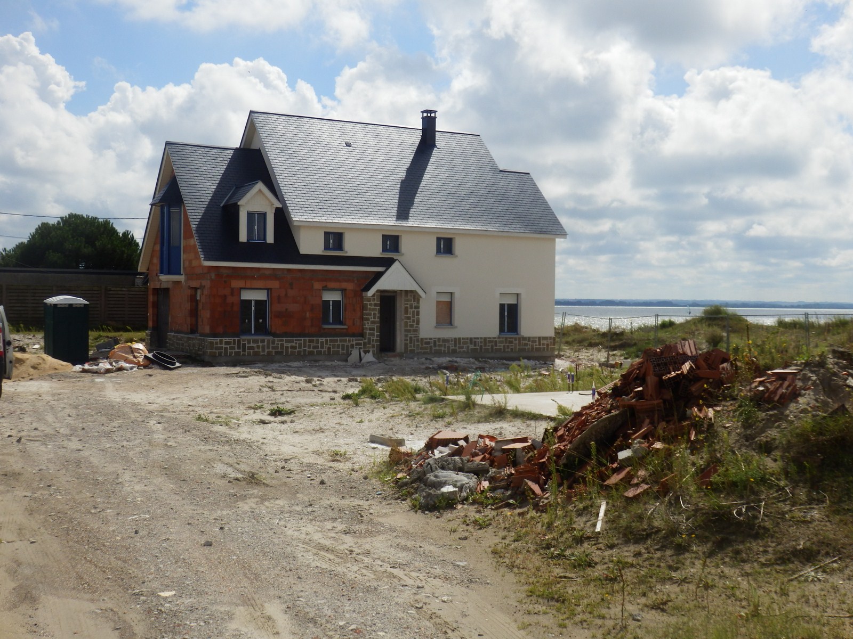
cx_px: 426
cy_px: 320
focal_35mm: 40
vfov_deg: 36.0
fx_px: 986
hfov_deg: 46.8
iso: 80
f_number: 10.4
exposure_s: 1/250
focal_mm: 7.3
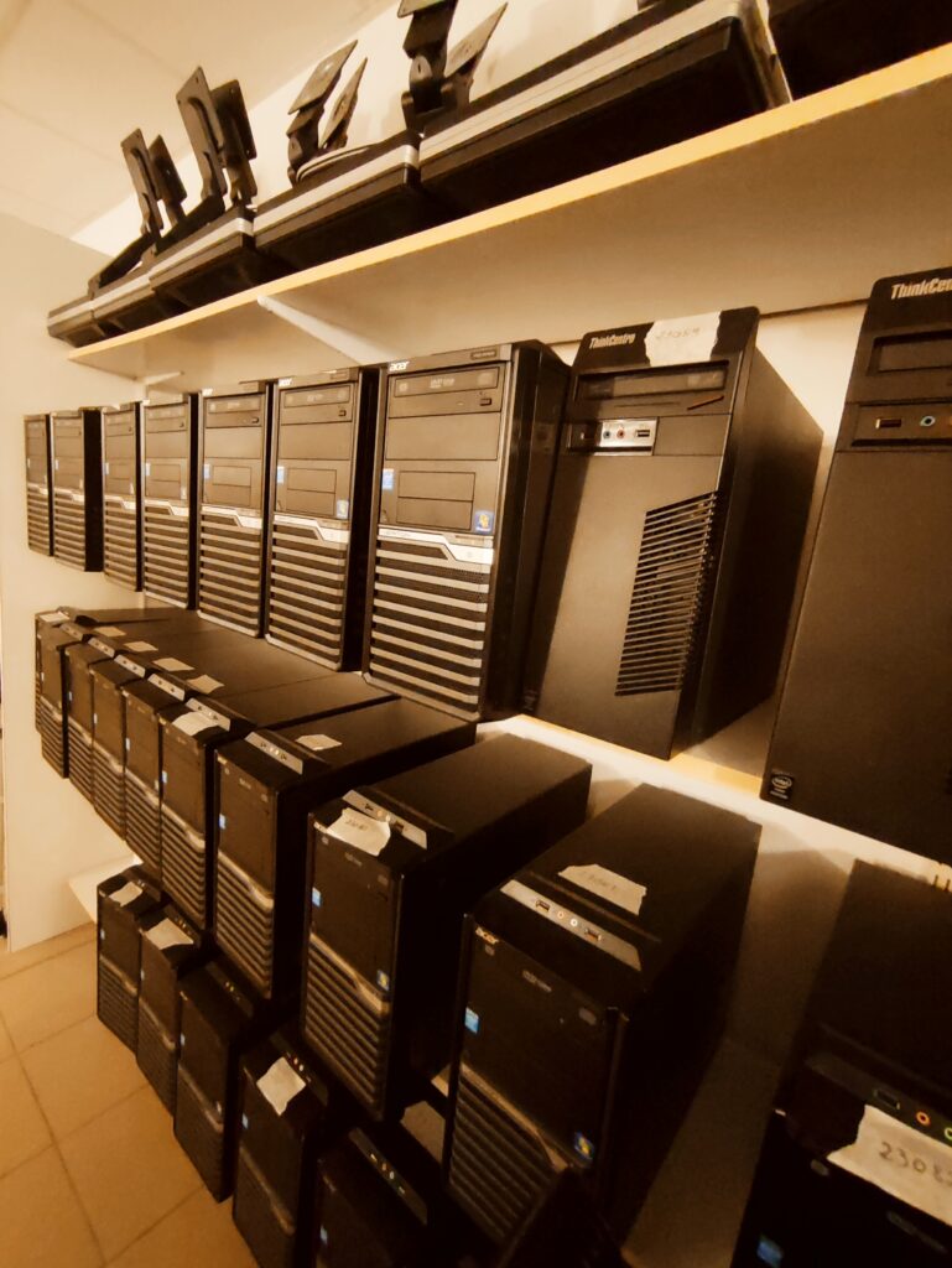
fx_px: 586
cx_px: 476
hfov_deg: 78.2
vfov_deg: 94.5
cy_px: 634
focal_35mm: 16
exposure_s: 1/17
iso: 1927
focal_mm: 1.65
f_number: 2.2
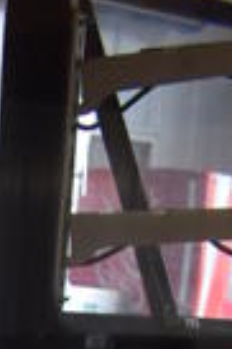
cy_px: 1074
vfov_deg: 9.1
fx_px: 1744
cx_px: -367
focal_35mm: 180
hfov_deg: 7.1
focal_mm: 18
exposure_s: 1/125
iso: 800
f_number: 3.5
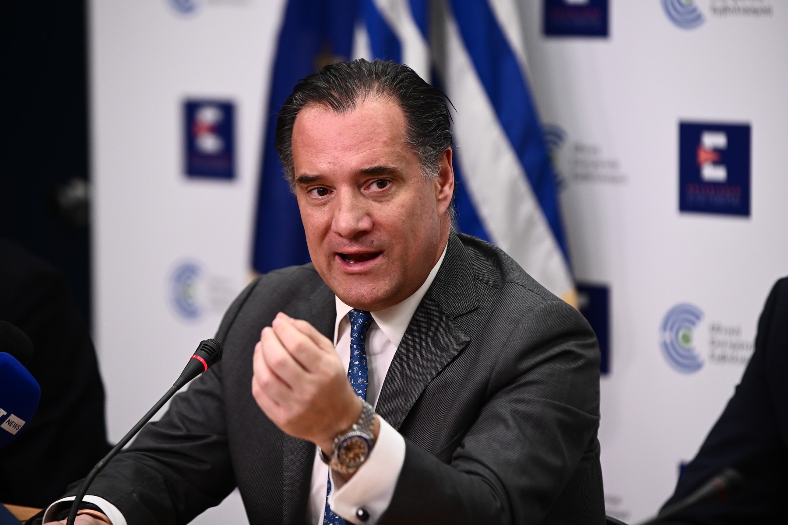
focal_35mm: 200
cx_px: 394
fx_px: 4377
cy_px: 262
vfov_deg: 6.9
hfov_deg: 10.3
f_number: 3.5
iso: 2000
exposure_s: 1/500
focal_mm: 200
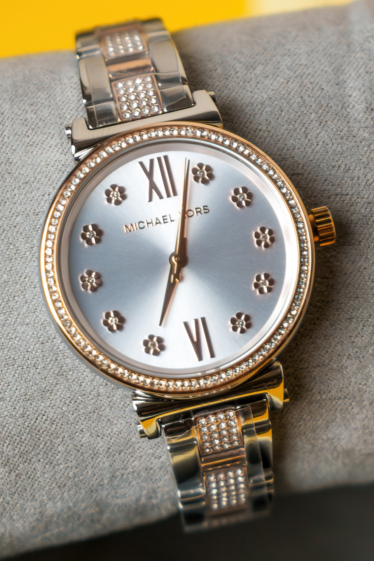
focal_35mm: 202
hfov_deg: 6.8
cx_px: 247
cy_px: 320
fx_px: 3147
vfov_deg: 10.2
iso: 200
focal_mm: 70
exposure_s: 1/60
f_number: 4
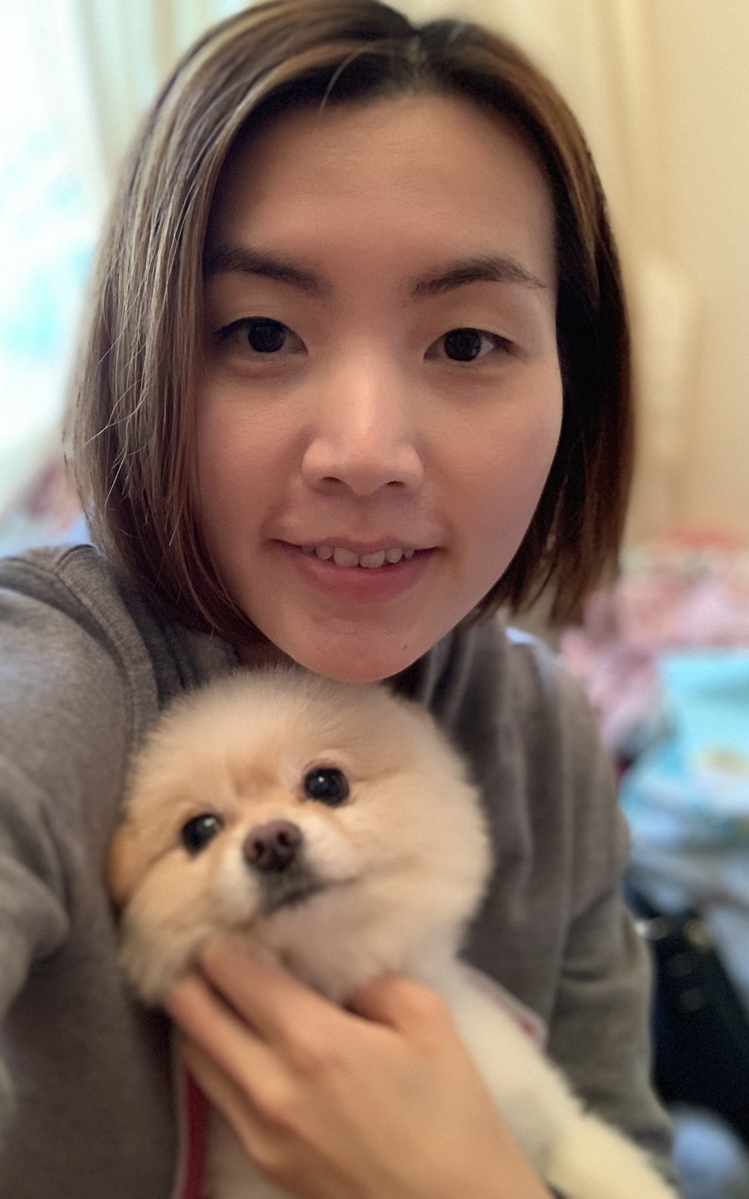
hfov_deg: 37.2
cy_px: 599
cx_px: 316
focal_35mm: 34
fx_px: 1111
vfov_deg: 56.7
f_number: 2.2
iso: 500
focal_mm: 2.87
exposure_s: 1/25
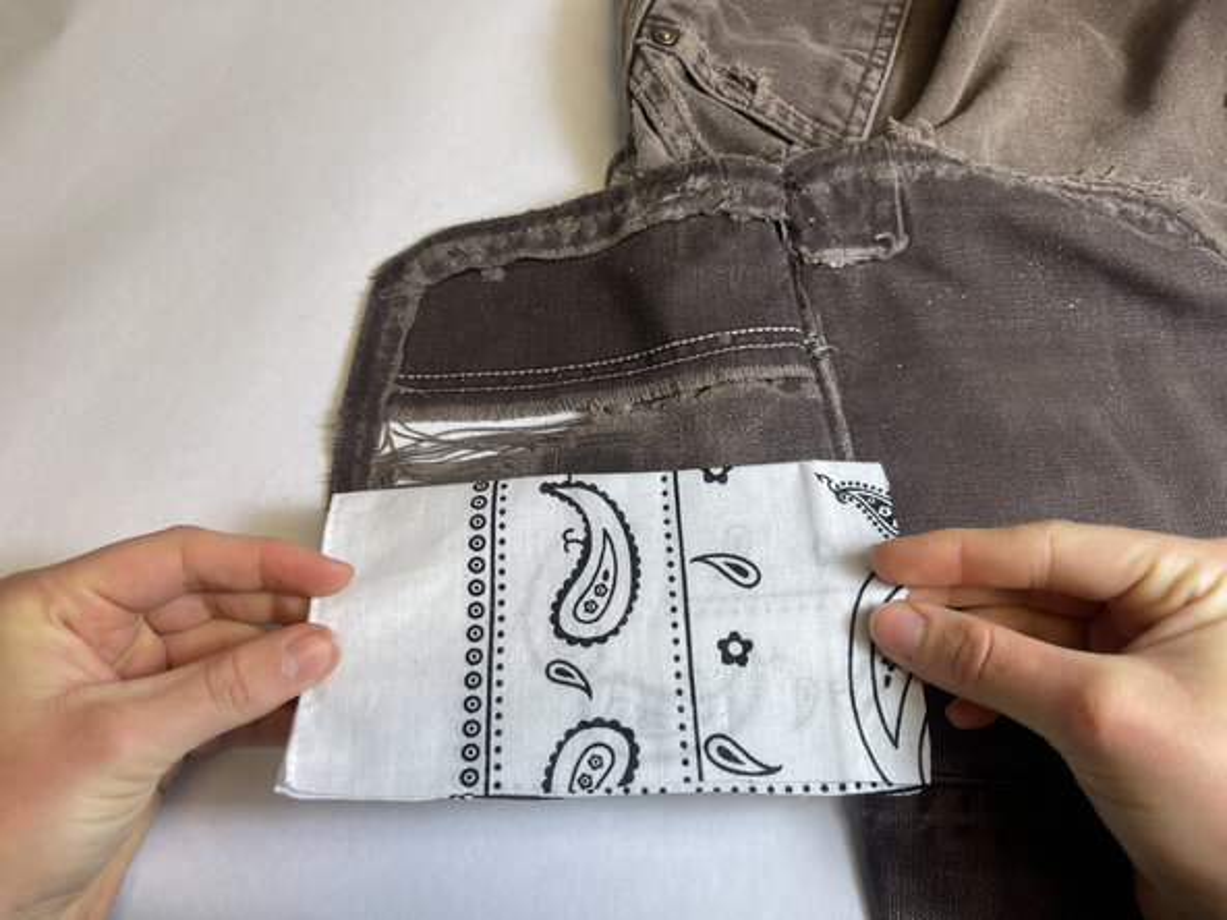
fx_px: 886
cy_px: 460
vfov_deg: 54.9
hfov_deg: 69.4
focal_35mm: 25
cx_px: 614
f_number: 1.6
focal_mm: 5.1
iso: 40
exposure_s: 1/120
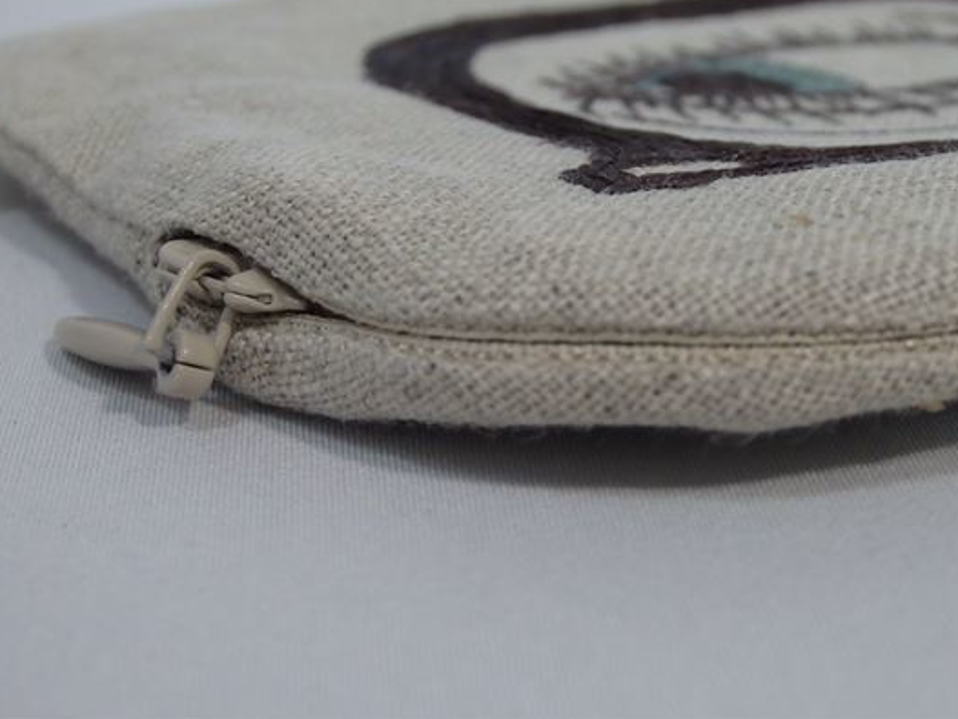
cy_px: 293
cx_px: 534
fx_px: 2021
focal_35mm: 73
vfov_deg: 20.2
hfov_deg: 26.6
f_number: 4.2
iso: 640
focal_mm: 10.8
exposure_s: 1/125
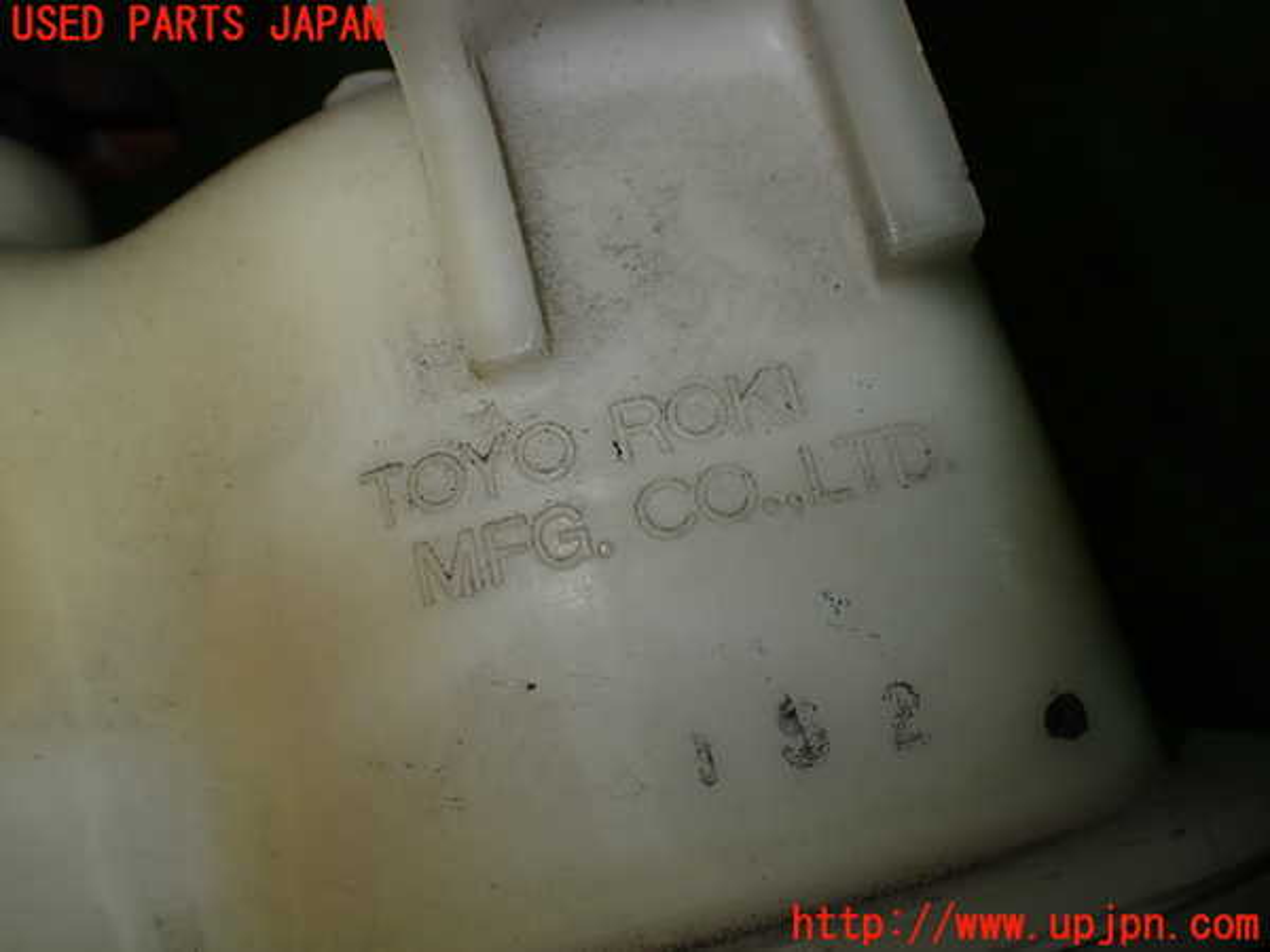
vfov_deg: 46.8
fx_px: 1101
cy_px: 476
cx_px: 635
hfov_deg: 60.0
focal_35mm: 30
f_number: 3.2
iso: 100
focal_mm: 5.4
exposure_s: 1/125
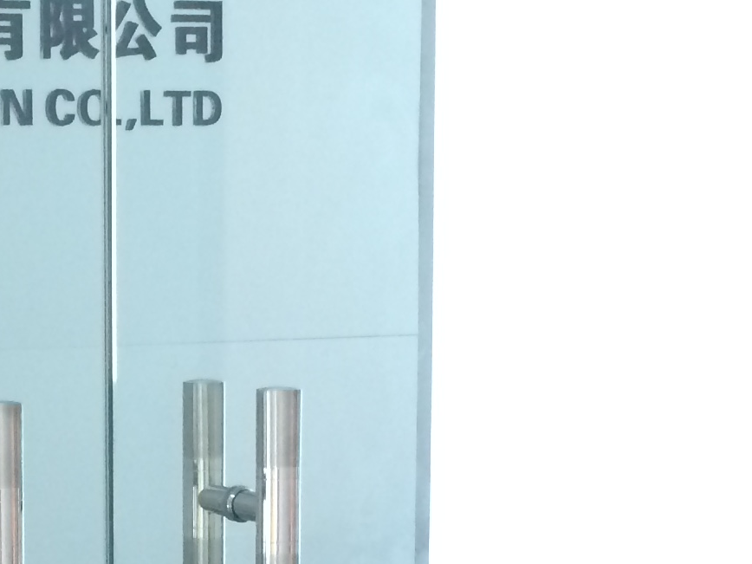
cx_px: 29
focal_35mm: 109
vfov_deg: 13.1
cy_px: 728
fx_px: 2368
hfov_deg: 17.7
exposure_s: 1/33
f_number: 2.2
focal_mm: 4.15
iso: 200
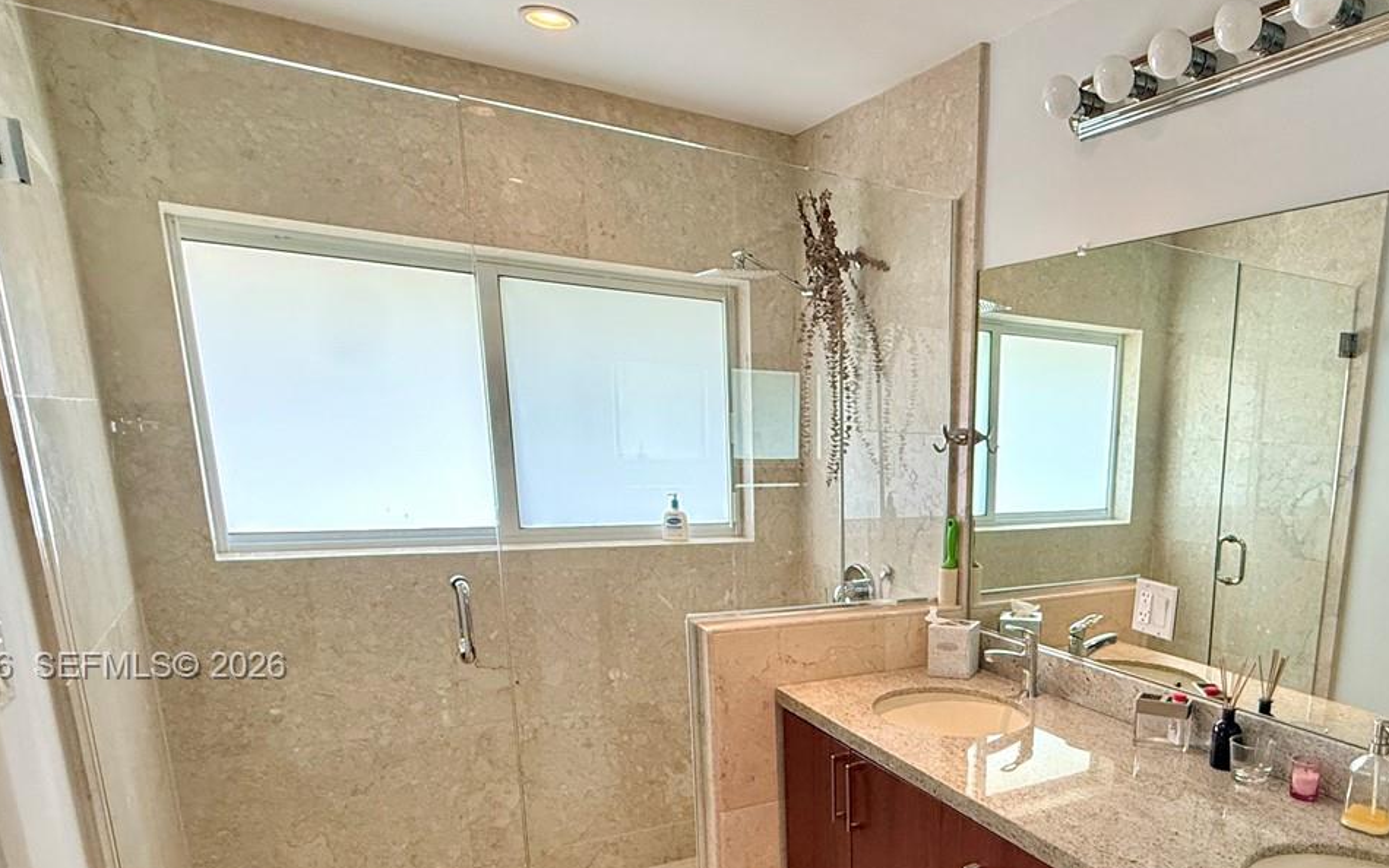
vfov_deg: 47.2
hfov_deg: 68.9
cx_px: 1000
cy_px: 668
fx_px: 946
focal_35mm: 25
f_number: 2.2
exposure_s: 1/120
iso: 250
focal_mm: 2.22
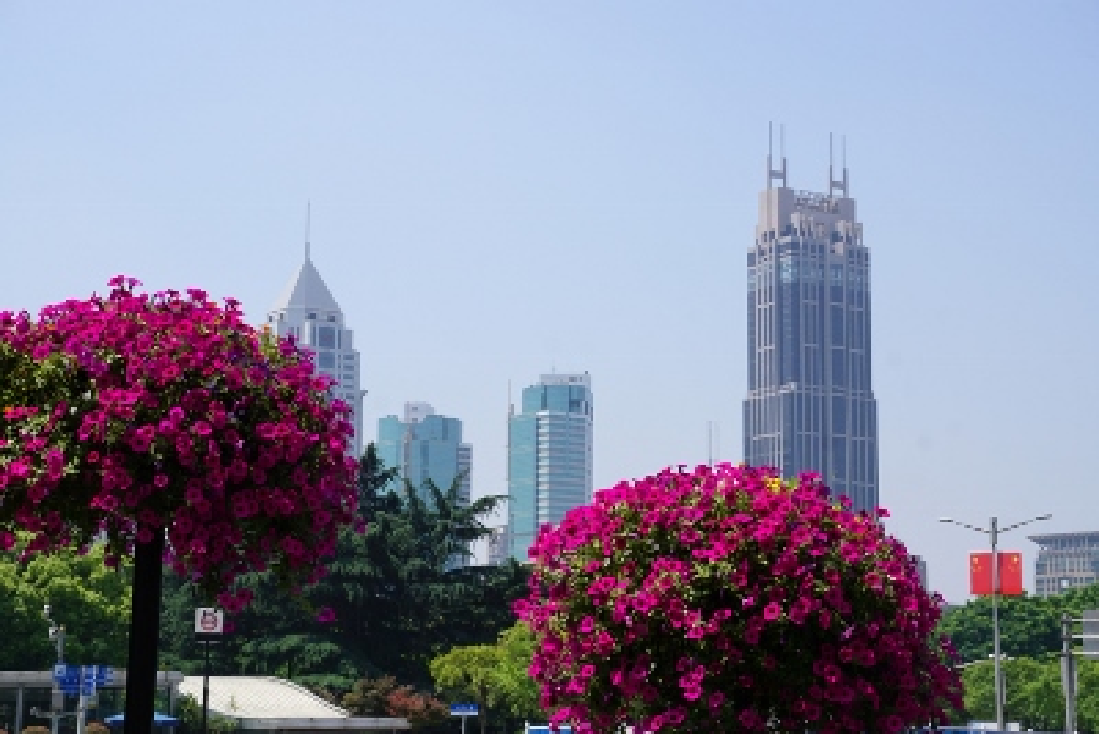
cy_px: 367
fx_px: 2290
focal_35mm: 75
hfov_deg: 27.0
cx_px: 550
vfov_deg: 18.2
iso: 100
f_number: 11
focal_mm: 50
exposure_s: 1/160
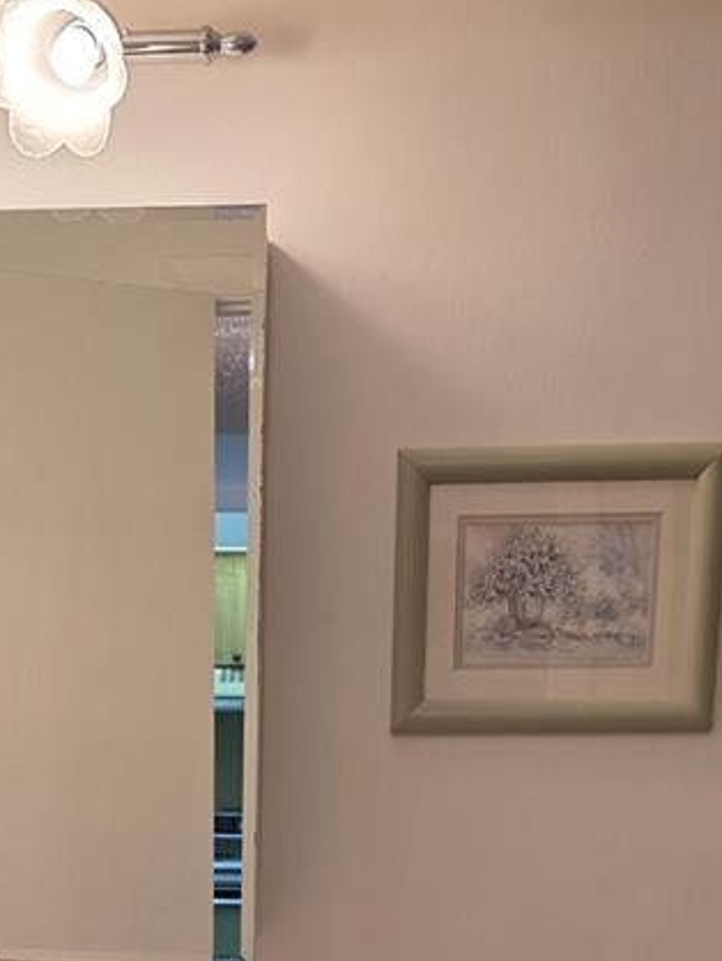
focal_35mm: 66
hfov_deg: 22.1
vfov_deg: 25.6
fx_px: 1834
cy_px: 1218
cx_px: 214
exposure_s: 1/120
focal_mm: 6.3
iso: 125
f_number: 1.7
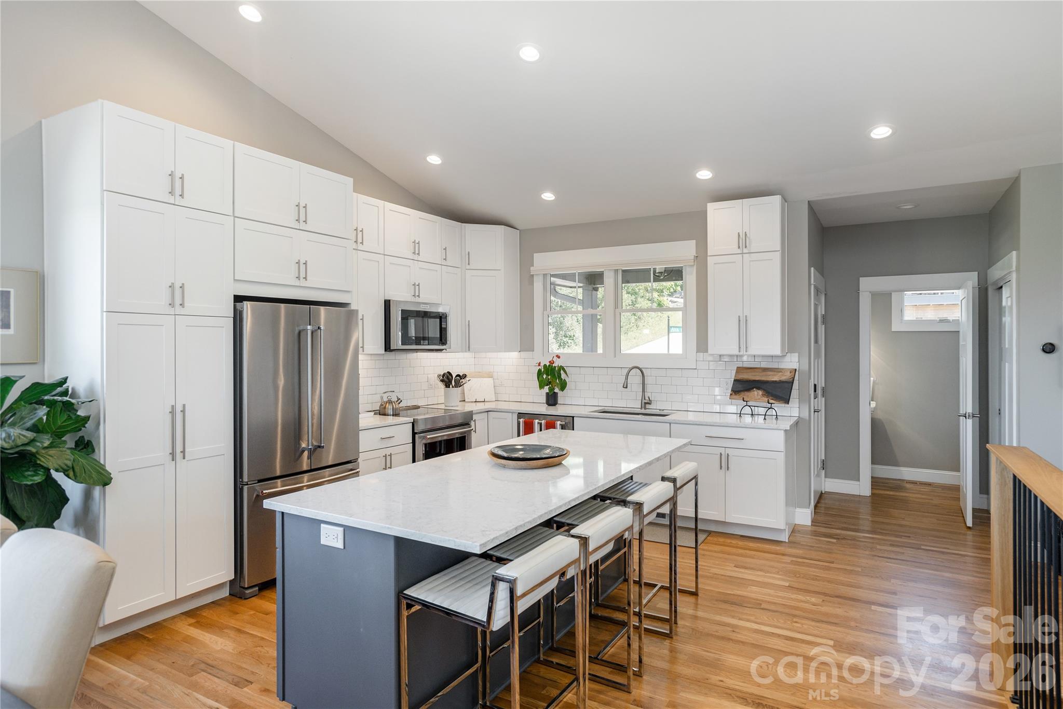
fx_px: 561
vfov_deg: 64.6
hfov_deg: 86.9
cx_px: 532
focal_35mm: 19
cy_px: 354
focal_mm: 19
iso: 320
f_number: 7.1
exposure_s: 1/50
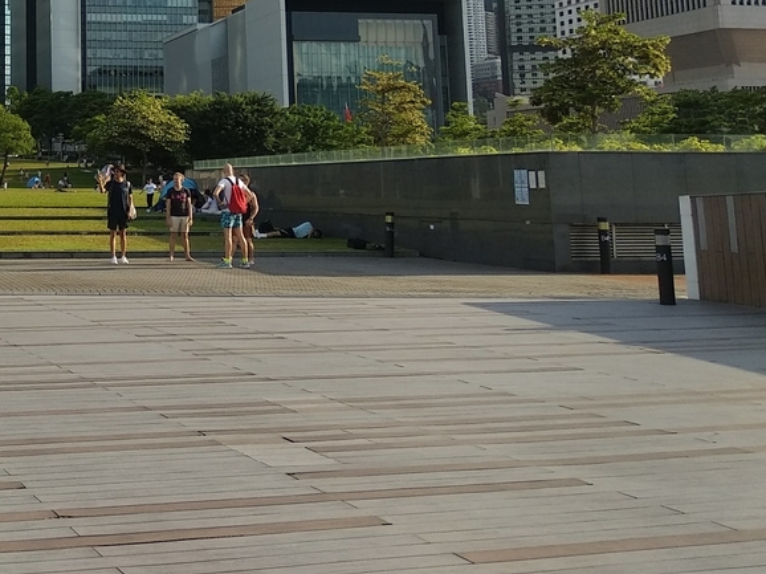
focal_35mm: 54
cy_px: -16
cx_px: -5
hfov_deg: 32.6
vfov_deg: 25.5
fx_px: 1194
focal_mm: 3.81
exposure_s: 1/633
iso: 125
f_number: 2.2
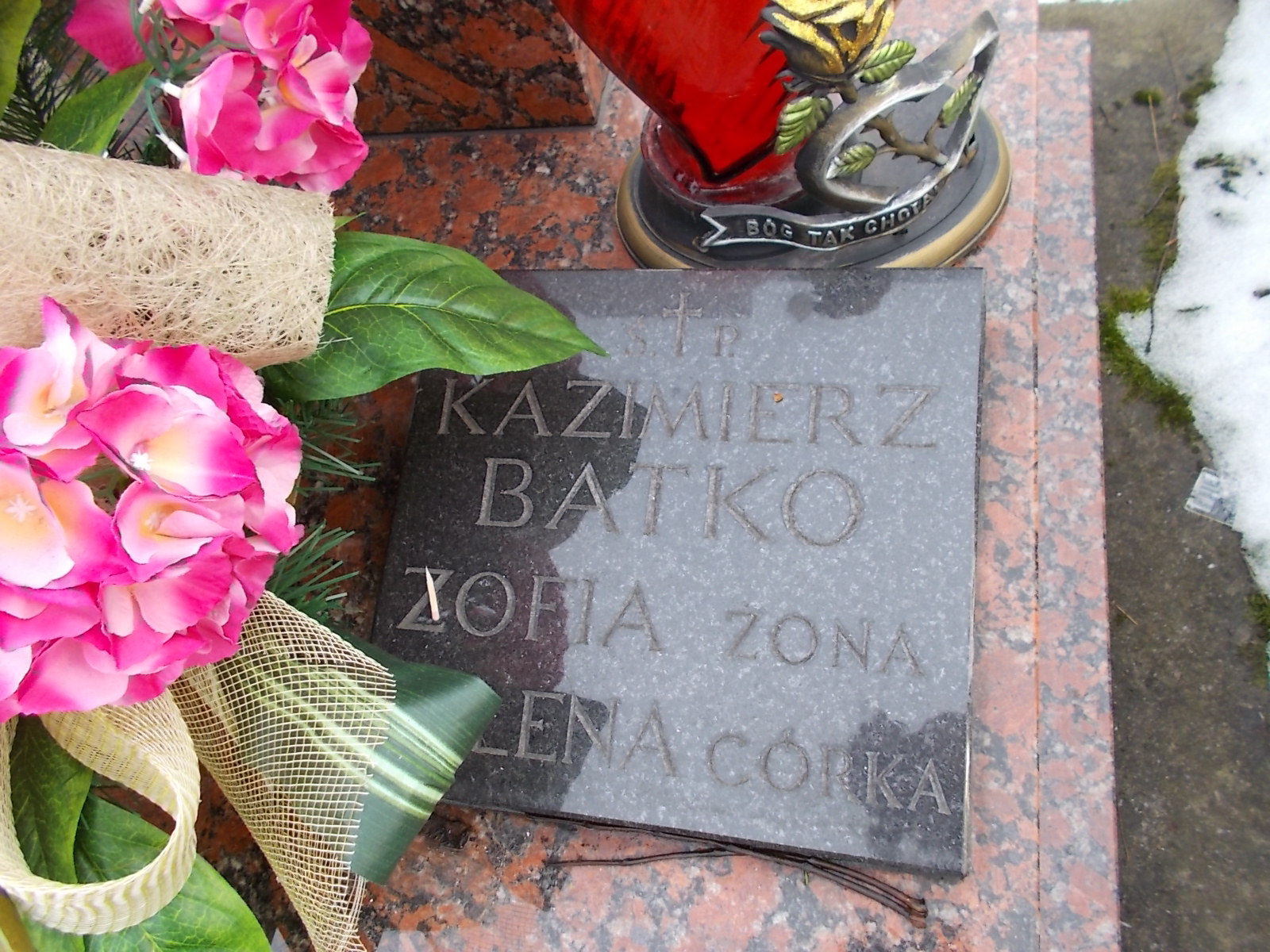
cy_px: 476
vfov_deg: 53.1
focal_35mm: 26
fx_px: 954
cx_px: 635
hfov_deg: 67.3
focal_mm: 4.6
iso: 80
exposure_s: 1/80
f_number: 3.2
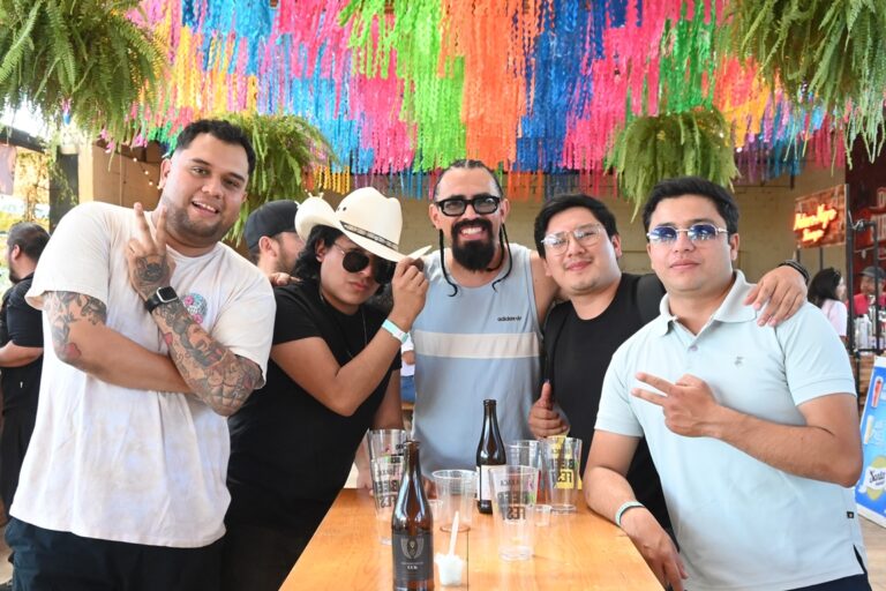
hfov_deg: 47.4
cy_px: 296
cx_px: 443
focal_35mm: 41
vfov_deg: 32.6
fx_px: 1009
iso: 3200
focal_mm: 27.5
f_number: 7.1
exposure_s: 1/200
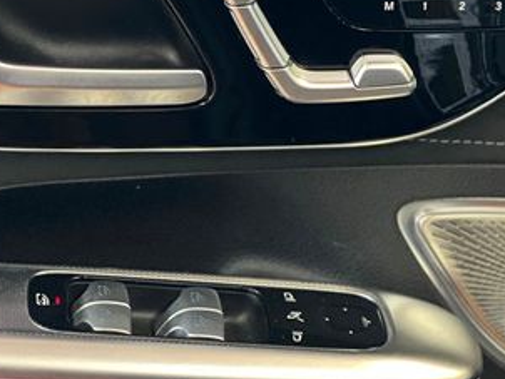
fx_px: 2380
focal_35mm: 163
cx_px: 216
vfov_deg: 9.1
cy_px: 28
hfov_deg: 12.1
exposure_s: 1/20
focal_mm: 9
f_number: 2.8
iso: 400
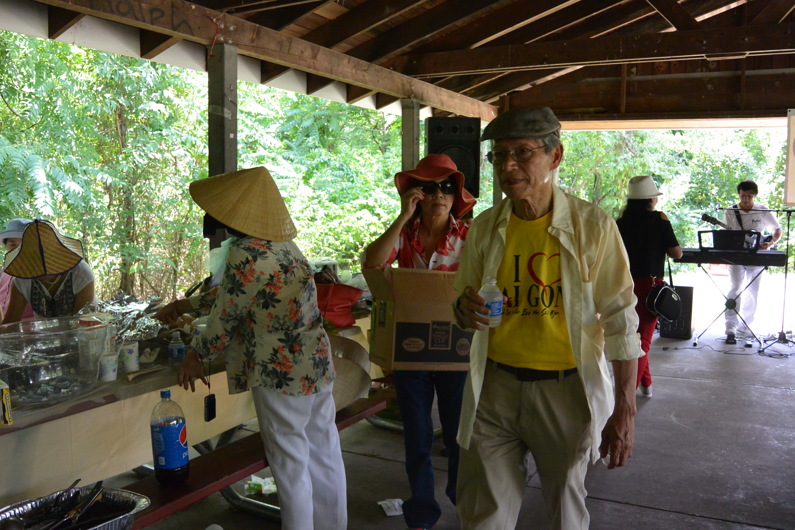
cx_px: 398
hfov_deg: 63.7
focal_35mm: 29
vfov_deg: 45.0
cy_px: 265
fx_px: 640
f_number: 3.5
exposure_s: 1/125
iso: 450
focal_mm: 11
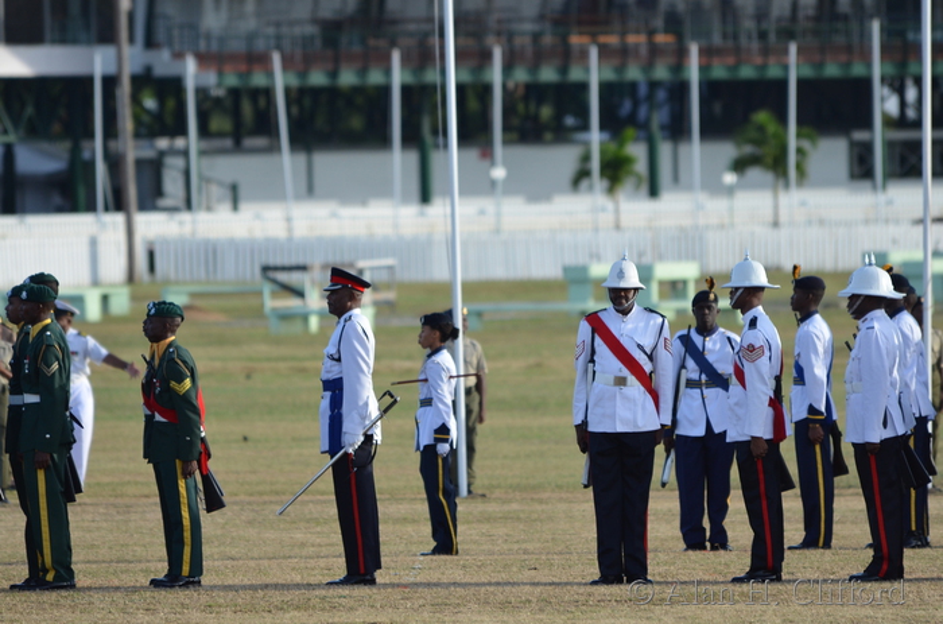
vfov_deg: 2.3
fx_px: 15678
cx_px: 472
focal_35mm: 600
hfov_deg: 3.4
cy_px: 312
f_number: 5.6
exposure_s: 1/640
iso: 320
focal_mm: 400
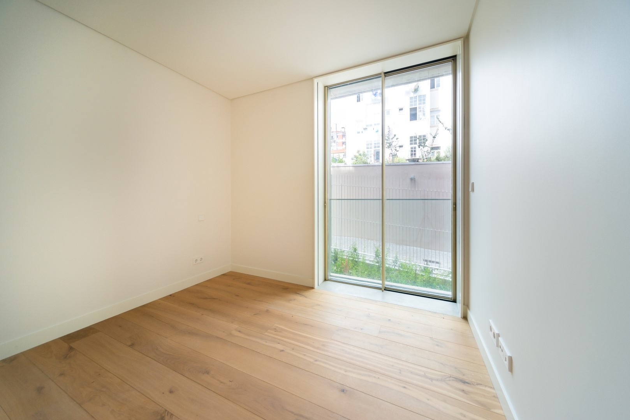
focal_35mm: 12
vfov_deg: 90.1
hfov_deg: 112.6
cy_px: 210
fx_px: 210
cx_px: 315
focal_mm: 12
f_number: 9
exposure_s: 1/60
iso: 320
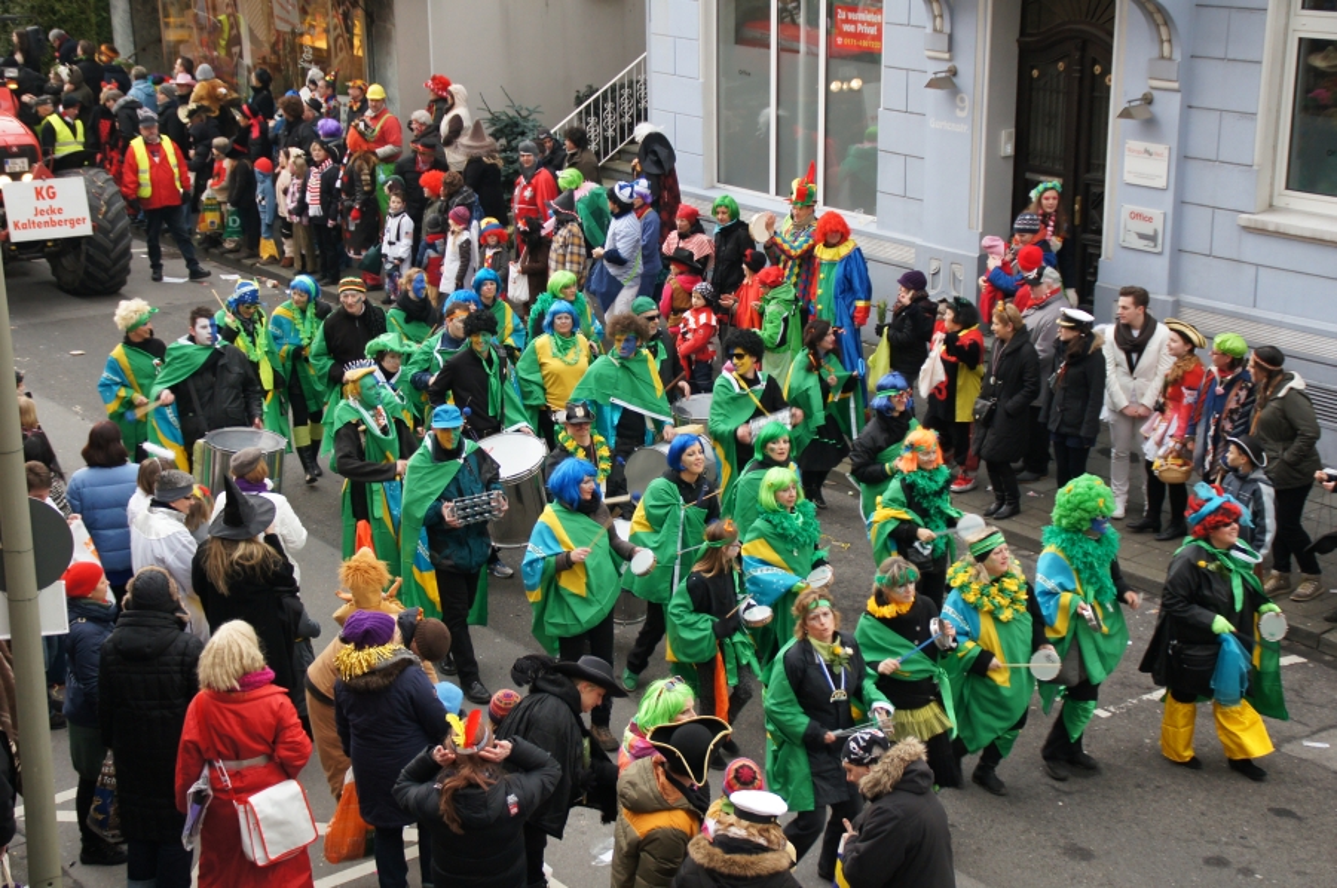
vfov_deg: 22.6
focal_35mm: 60
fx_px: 2226
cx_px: 668
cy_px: 444
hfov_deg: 33.4
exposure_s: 1/80
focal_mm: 40
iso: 640
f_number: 4.5
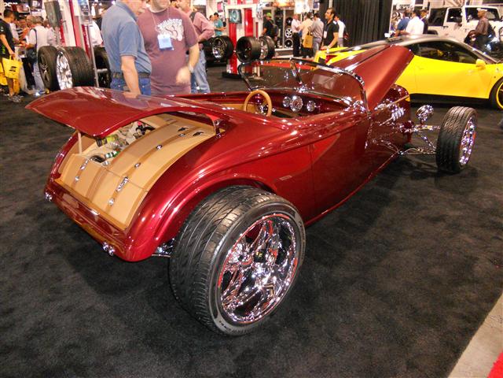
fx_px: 392
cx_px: 252
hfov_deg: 65.3
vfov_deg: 51.4
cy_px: 189
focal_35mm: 27
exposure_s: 1/25
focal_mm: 4.9
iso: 500
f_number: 3.2
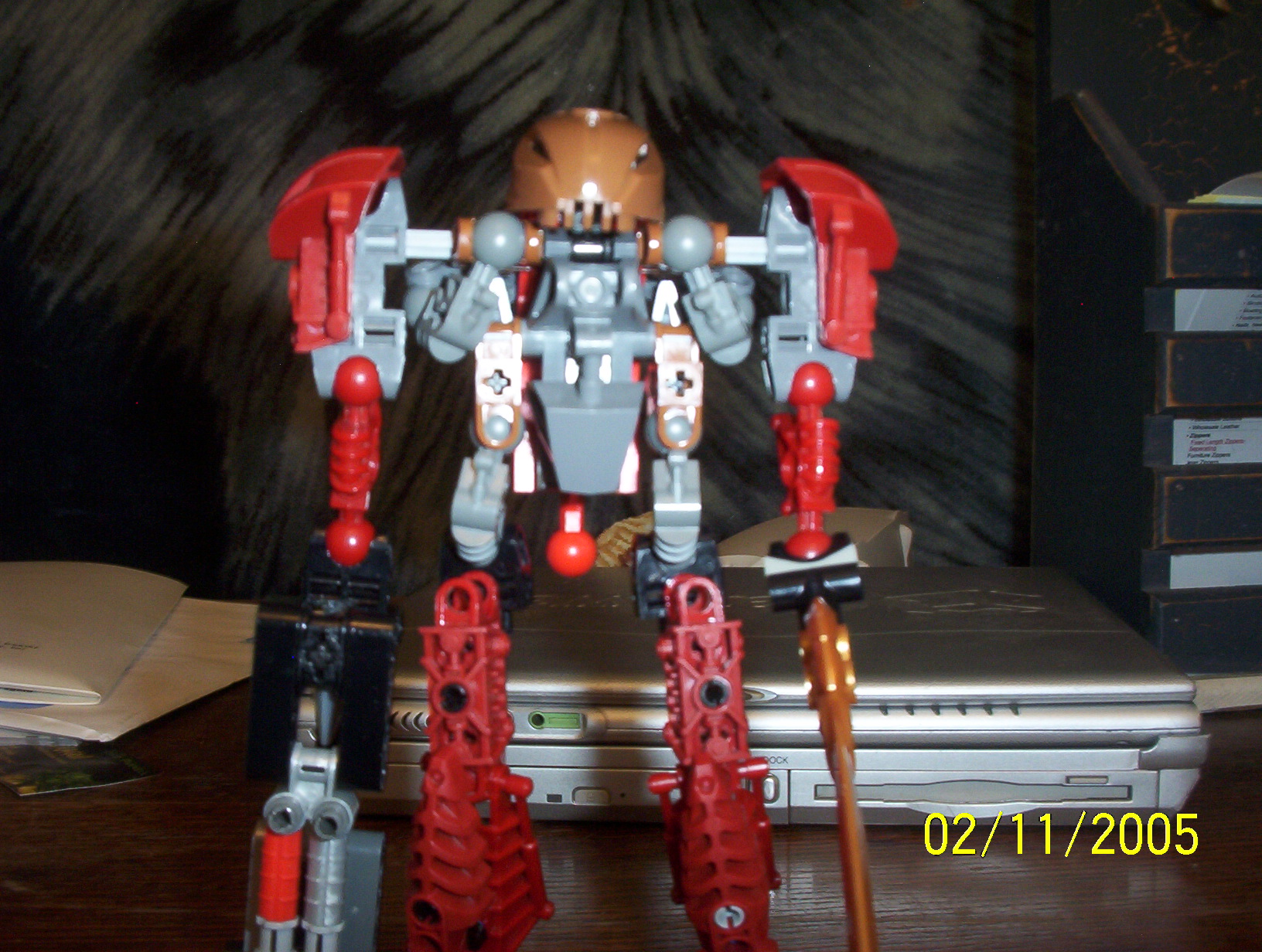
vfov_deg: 37.0
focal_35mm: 39
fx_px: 1425
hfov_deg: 47.8
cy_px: 476
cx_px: 631
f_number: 4.5
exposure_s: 1/30
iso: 140
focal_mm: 6
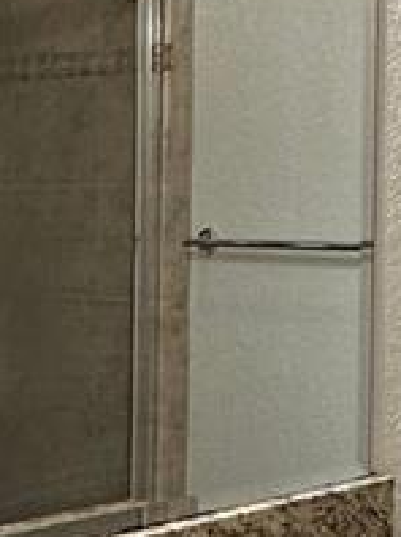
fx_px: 1316
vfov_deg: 23.0
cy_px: 198
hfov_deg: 15.4
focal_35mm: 85
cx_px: 675
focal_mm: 2.22
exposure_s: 1/120
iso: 160
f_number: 2.2
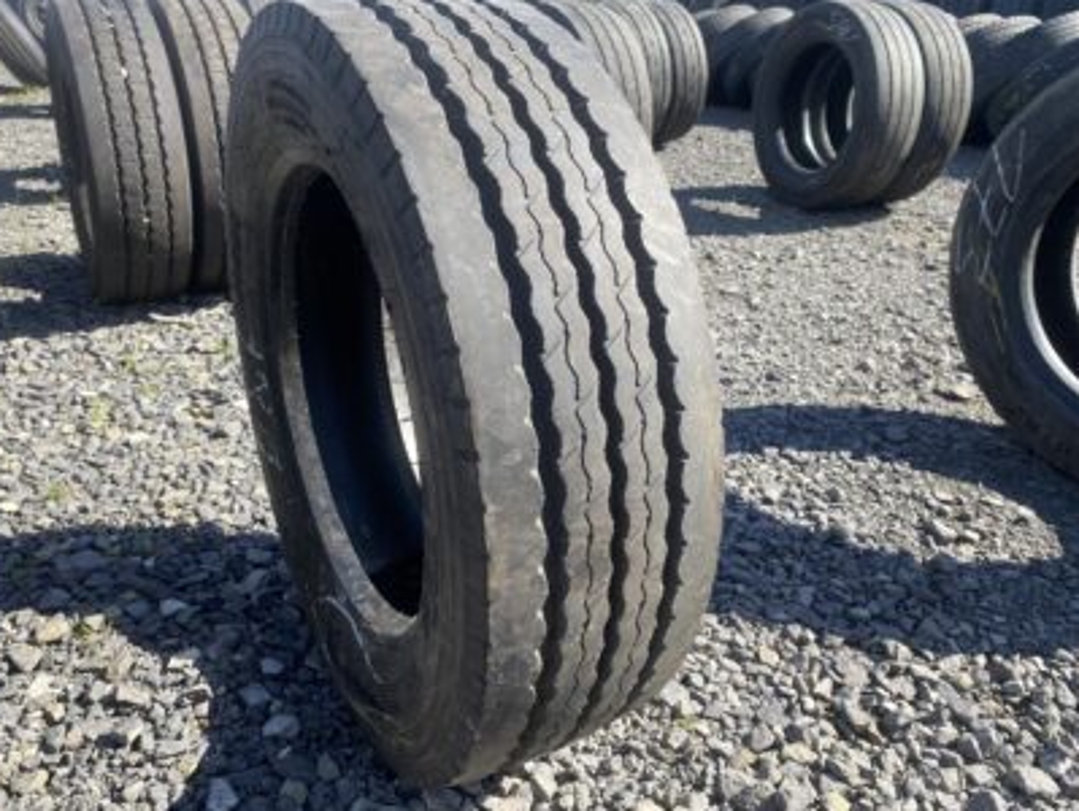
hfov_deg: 63.3
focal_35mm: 28
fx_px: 874
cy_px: 388
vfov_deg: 49.8
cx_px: 500
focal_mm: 4.25
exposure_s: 1/793
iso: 32
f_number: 1.8
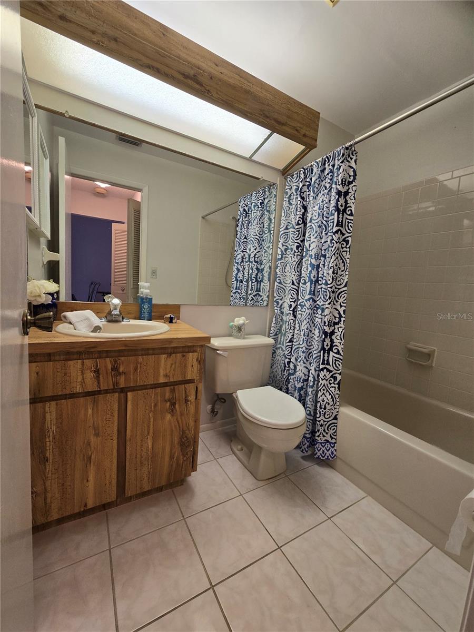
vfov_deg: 106.2
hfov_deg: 89.9
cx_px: 237
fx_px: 237
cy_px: 316
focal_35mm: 13
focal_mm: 2.2
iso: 80
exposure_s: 1/60
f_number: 2.2
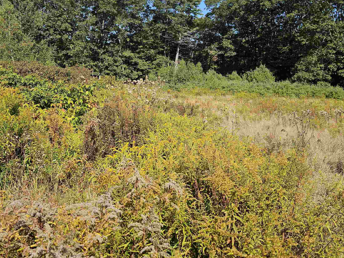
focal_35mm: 32
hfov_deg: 56.7
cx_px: 190
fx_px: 318
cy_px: 96
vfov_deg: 43.8
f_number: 1.7
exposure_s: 1/629
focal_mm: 6.3
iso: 10
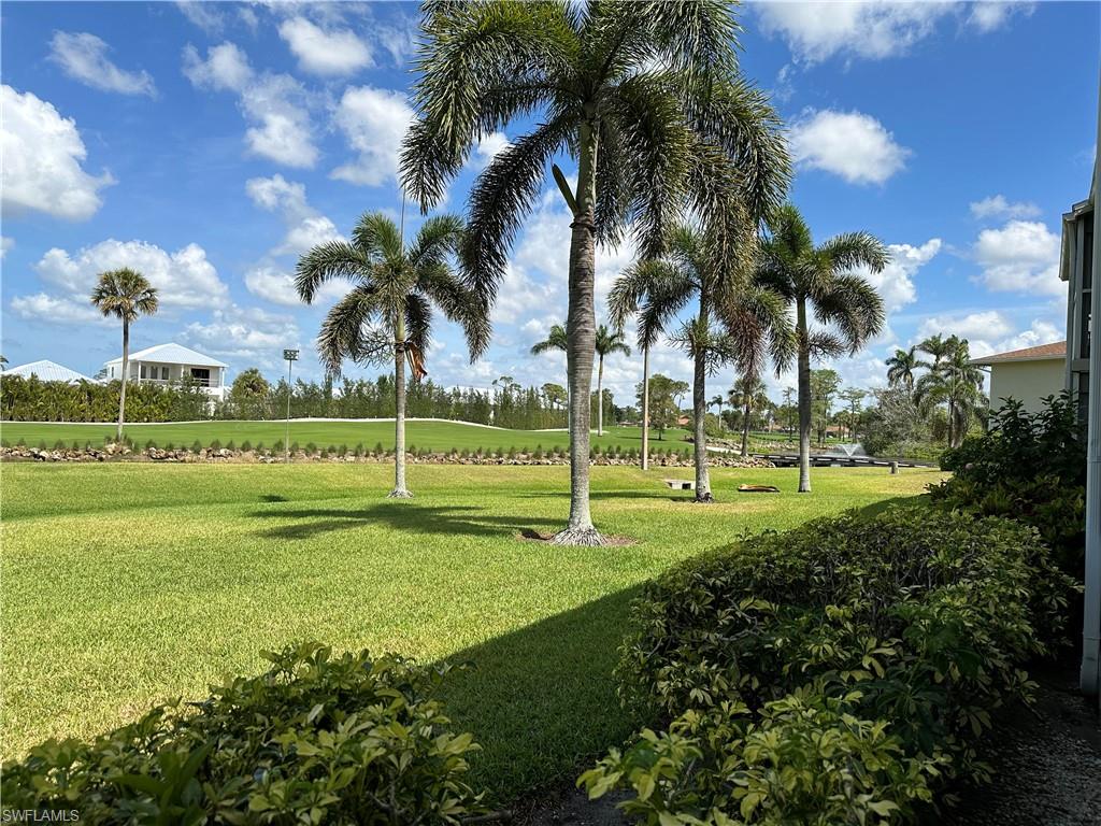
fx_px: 763
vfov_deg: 56.8
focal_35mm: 24
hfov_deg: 71.6
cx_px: 550
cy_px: 413
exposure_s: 1/5525
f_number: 1.78
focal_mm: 6.86
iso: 80
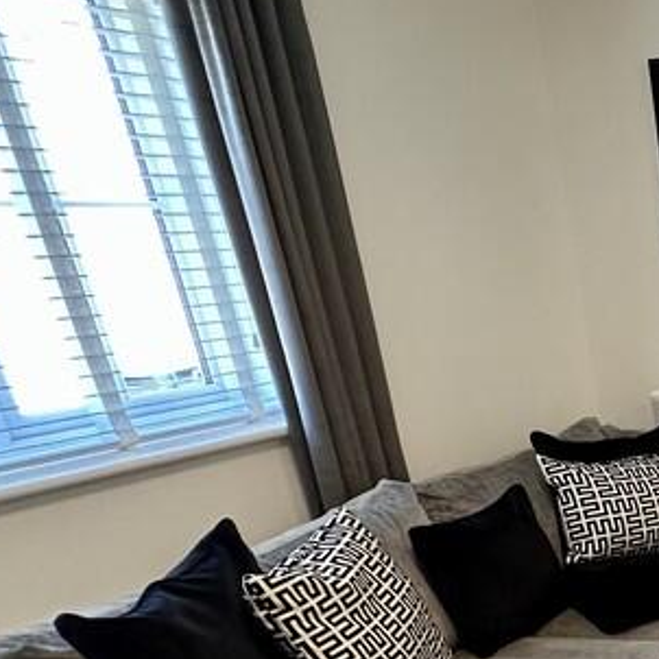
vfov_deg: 38.2
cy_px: 548
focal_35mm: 42
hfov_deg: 27.6
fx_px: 905
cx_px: 986
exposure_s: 1/50
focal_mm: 2.22
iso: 200
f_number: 2.2
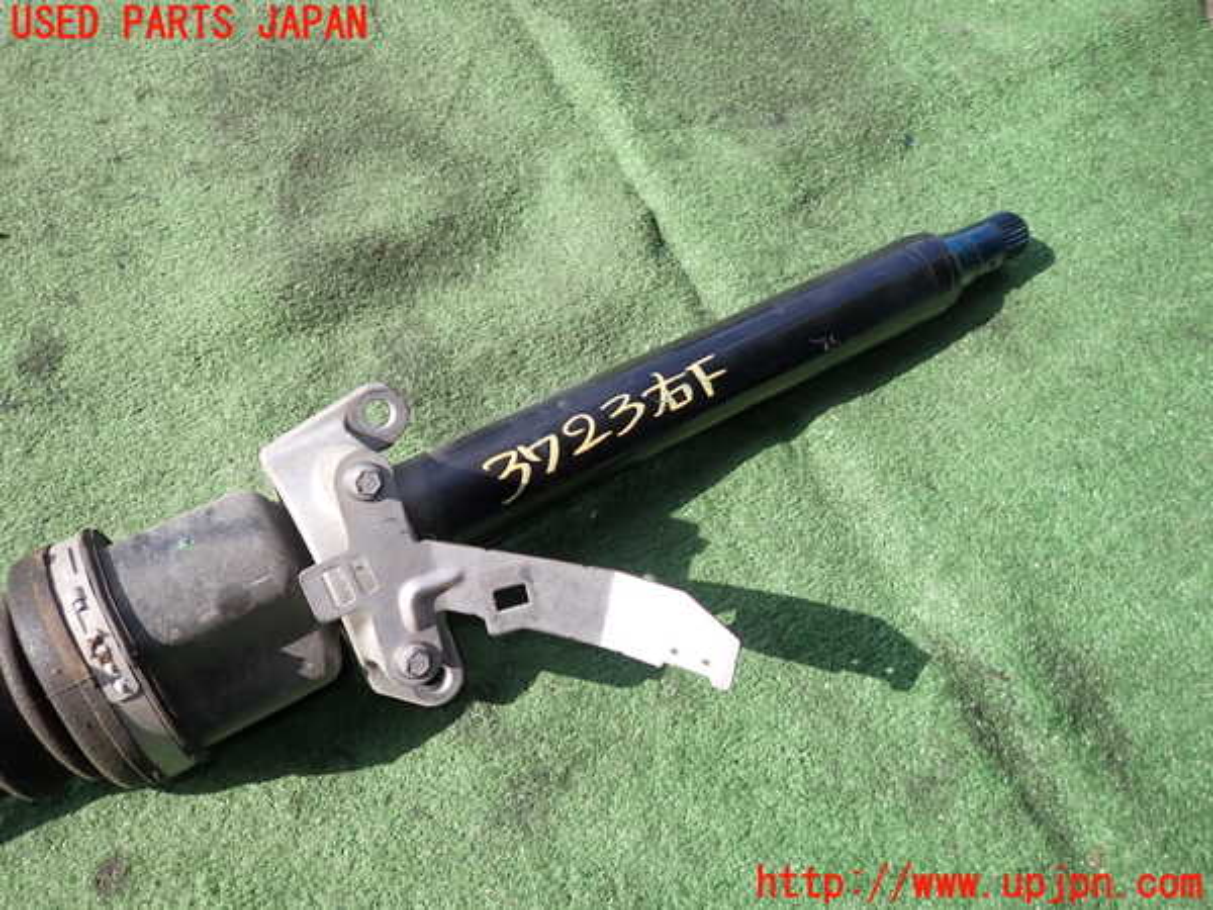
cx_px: 606
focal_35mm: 25
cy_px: 455
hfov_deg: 69.4
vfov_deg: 54.9
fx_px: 876
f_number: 5.6
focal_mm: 4.5
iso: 100
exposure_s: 1/160
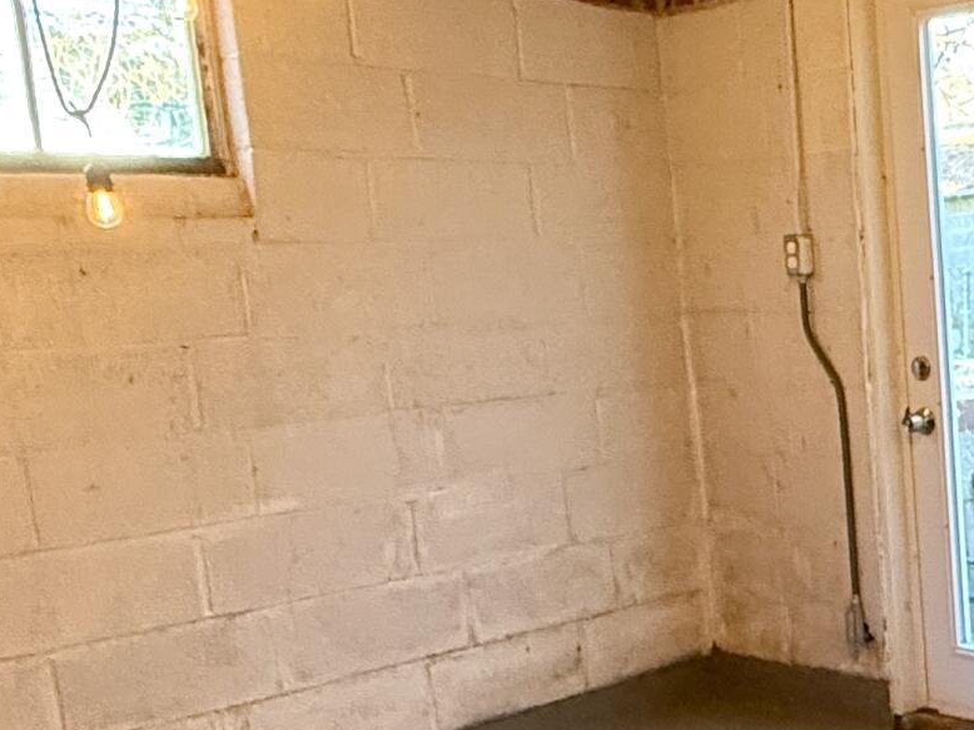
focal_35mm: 54
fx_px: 1519
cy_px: 465
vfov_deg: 26.9
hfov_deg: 29.1
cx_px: 1251
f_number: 2.2
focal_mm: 2.22
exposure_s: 1/60
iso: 400
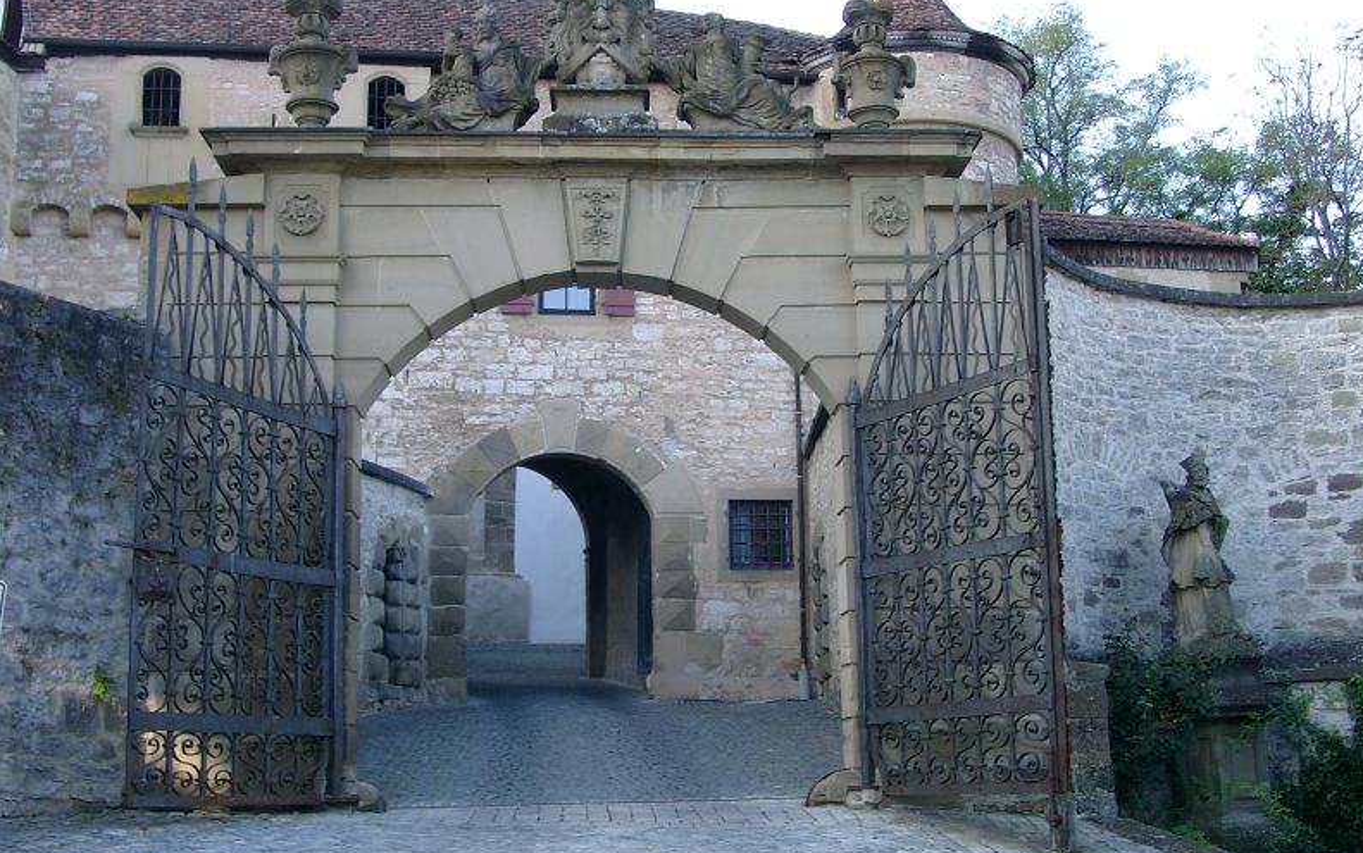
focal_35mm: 45
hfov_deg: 44.3
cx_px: 688
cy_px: 424
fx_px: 1672
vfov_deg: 28.6
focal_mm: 8.82
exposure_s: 1/115
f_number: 2.8
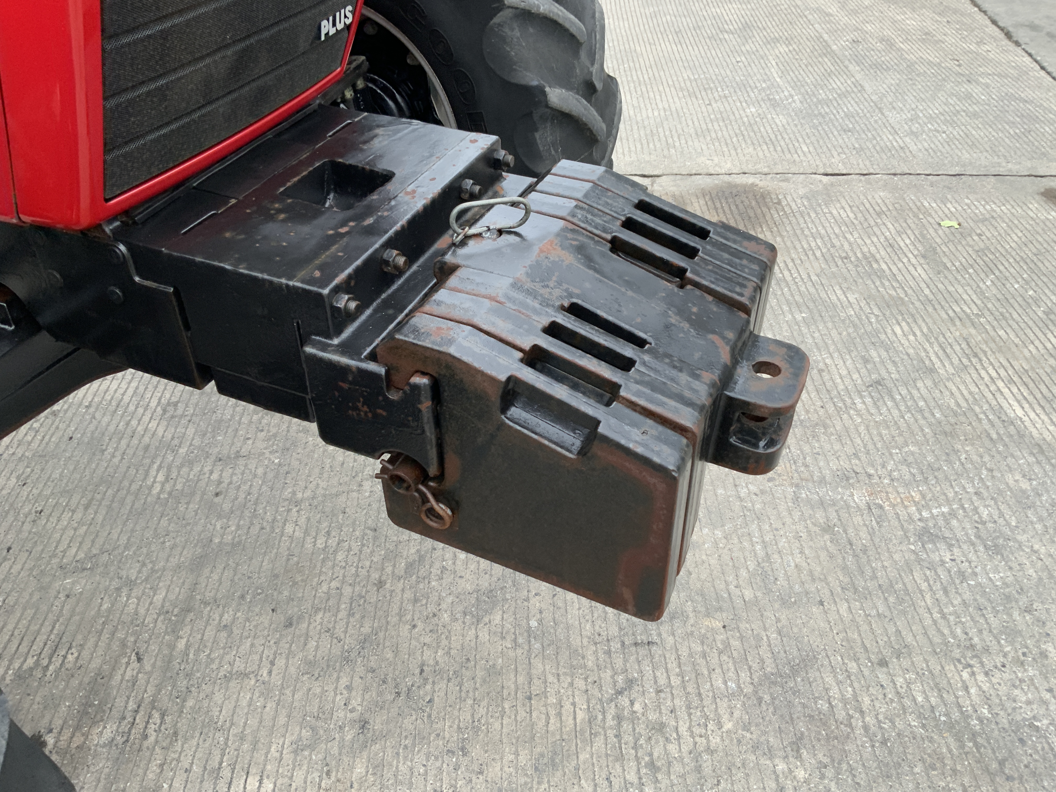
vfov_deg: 48.2
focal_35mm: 29
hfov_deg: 61.7
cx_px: 528
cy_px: 396
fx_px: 885
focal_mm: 3
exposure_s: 1/122
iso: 40
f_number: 1.8
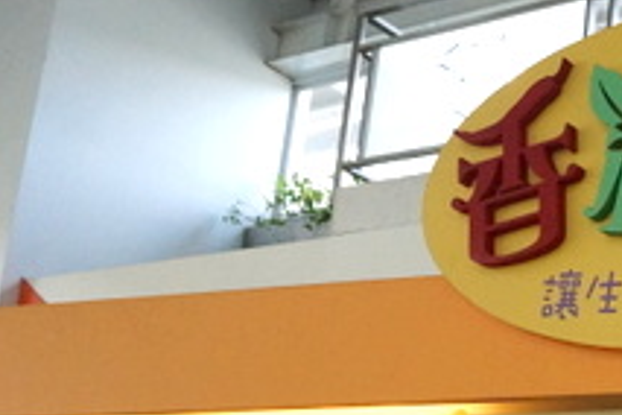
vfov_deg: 18.3
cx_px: 698
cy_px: 437
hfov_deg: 25.8
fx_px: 1244
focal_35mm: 72
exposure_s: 1/1000
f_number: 4.5
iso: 3200
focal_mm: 16
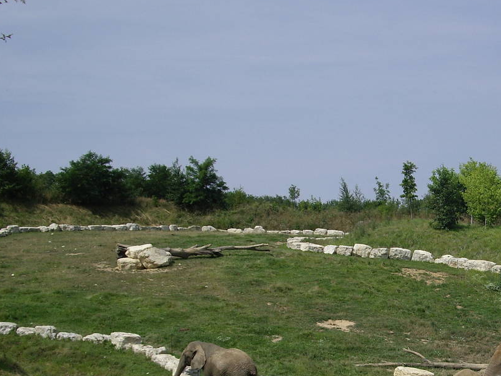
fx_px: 1085
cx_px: 467
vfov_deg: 19.4
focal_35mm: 75
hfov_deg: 25.1
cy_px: 322
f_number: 5.6
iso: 50
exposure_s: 1/320
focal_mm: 7.9
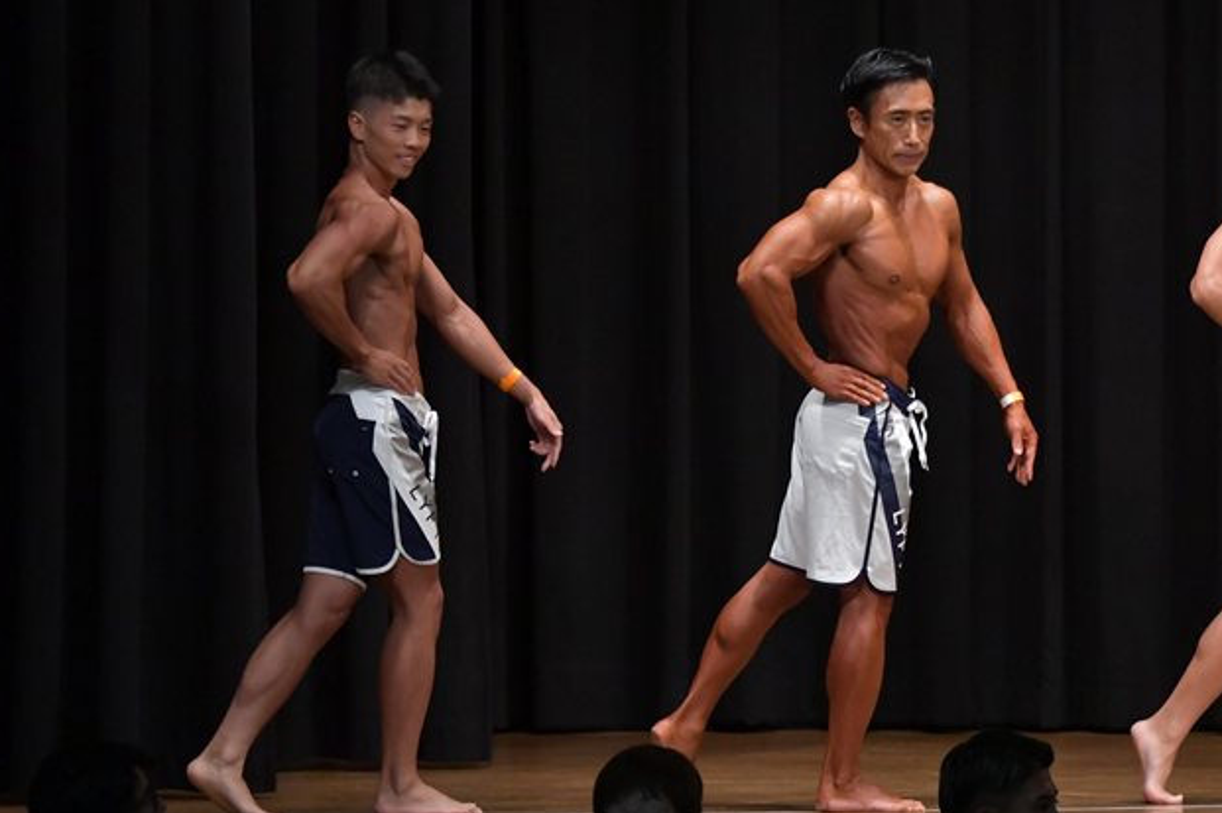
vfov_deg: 5.1
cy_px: 380
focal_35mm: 271
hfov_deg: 7.6
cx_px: 741
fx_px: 9191
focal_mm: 145
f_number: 5.6
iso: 5000
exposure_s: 1/400
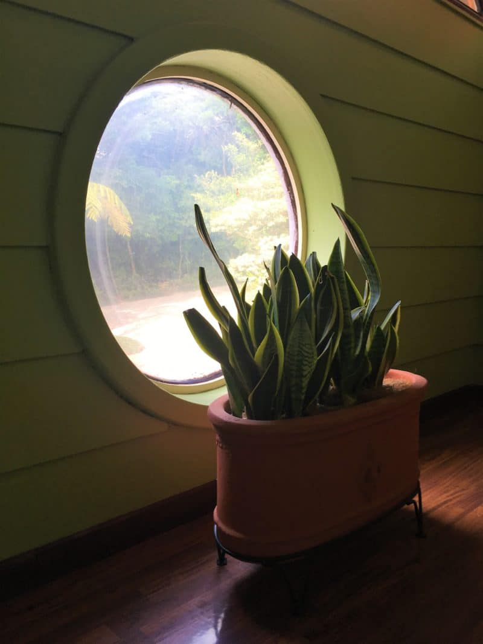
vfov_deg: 61.7
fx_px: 540
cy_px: 322
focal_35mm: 29
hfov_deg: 48.2
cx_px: 242
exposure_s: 1/60
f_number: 2.2
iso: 25
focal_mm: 4.15
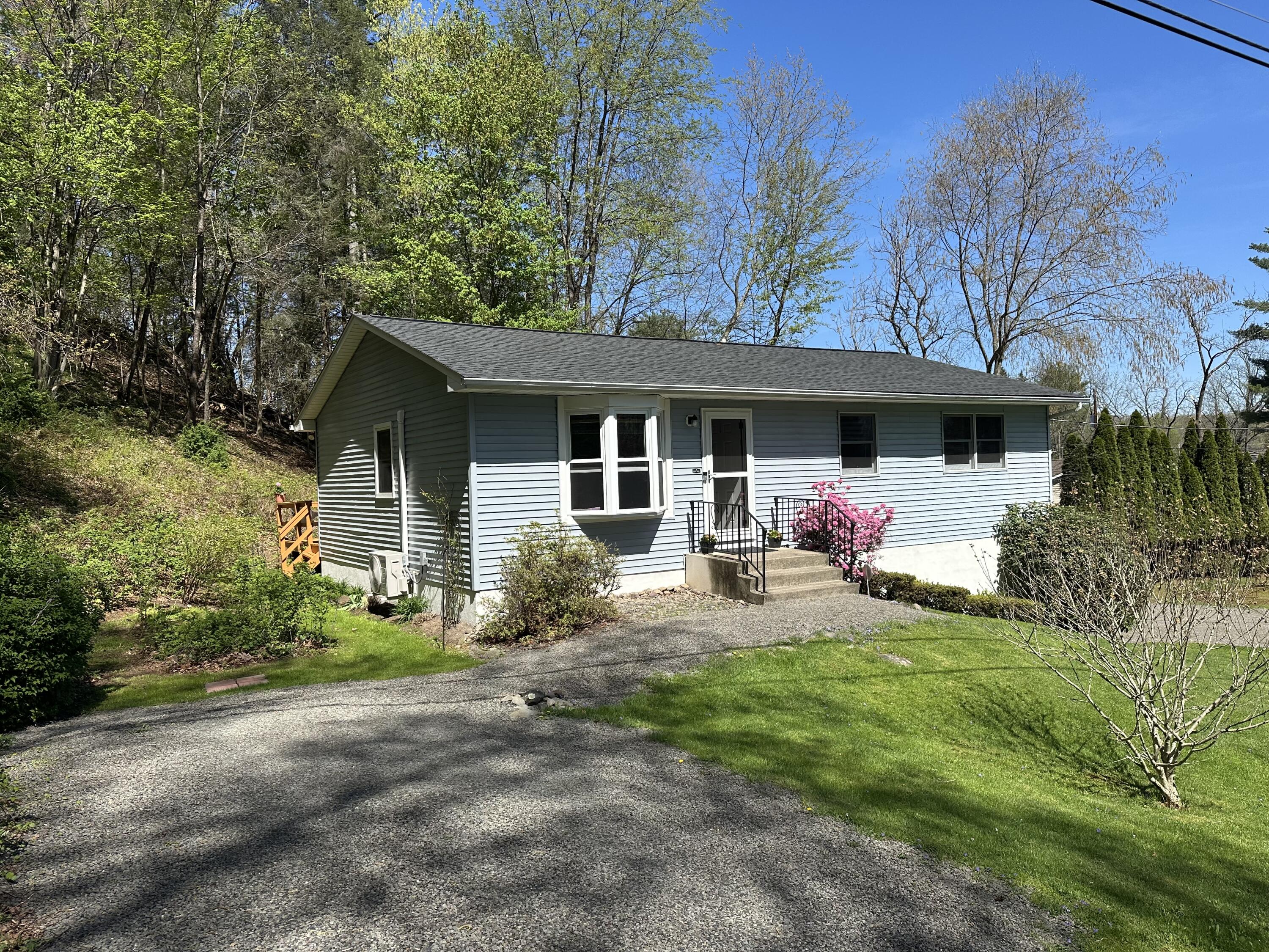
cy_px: 476
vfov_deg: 56.8
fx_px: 880
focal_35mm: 24
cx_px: 634
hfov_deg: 71.6
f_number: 1.78
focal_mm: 6.86
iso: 80
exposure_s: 1/3717
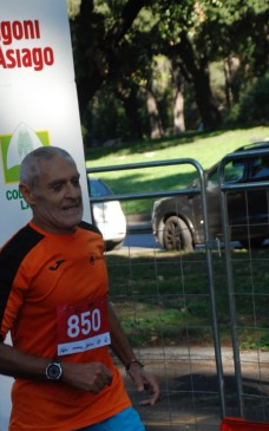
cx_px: 86
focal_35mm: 131
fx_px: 1537
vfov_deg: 15.9
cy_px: 312
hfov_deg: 10.0
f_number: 5
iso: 1000
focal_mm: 52
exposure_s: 1/800
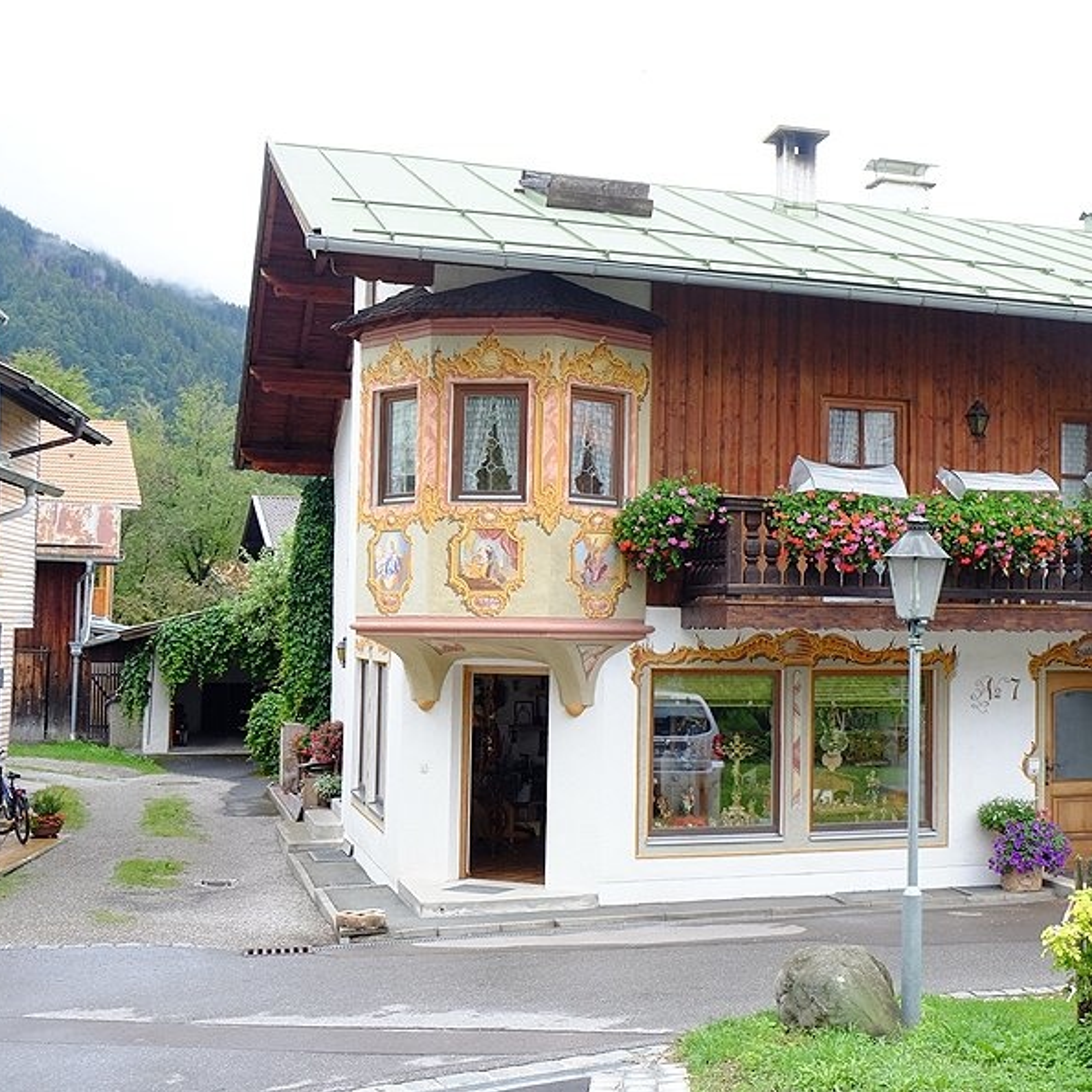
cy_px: 547
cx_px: 804
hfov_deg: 36.8
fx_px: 1606
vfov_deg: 37.6
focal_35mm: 45
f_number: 6.4
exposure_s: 1/125
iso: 500
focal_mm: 23.3
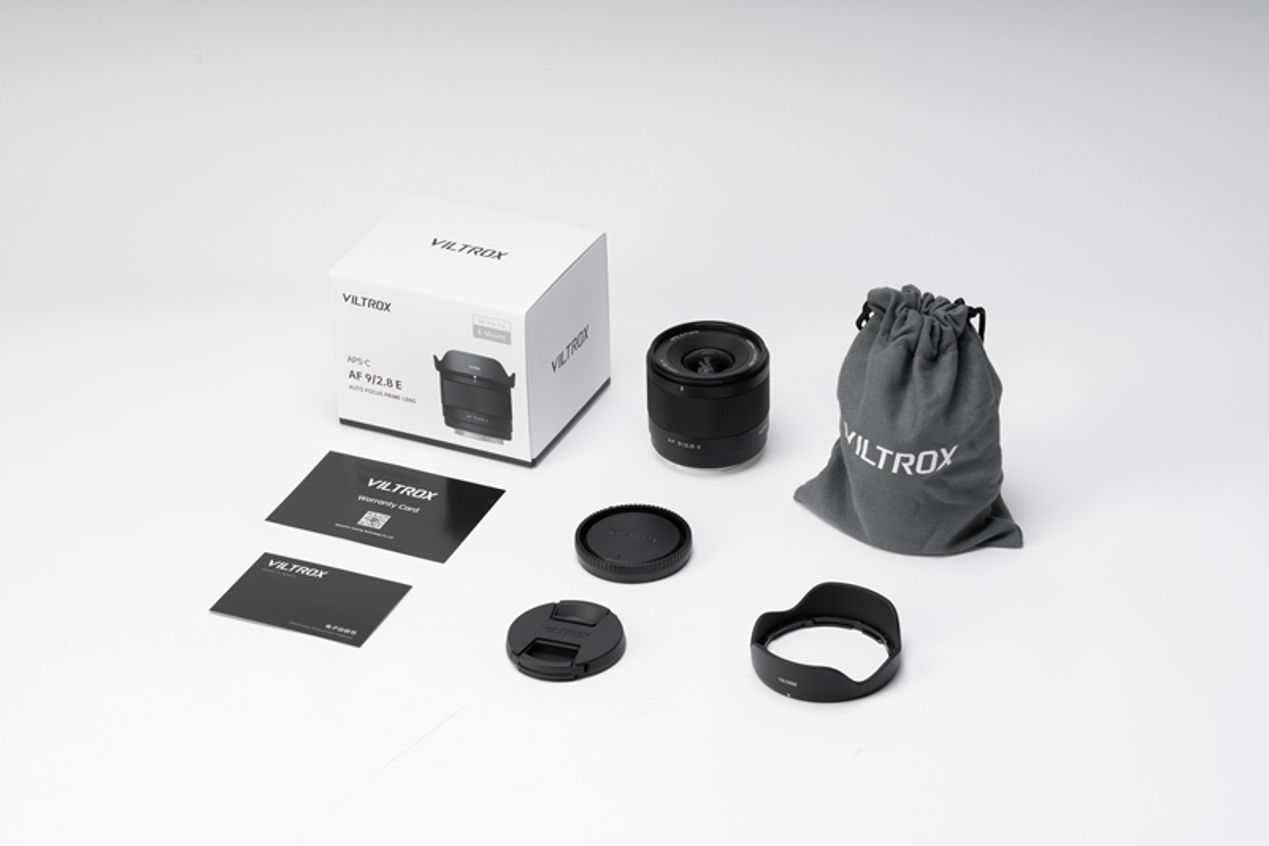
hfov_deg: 19.5
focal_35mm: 105
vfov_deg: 13.0
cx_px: 634
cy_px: 423
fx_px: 3700
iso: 100
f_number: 13
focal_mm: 105
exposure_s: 1/200
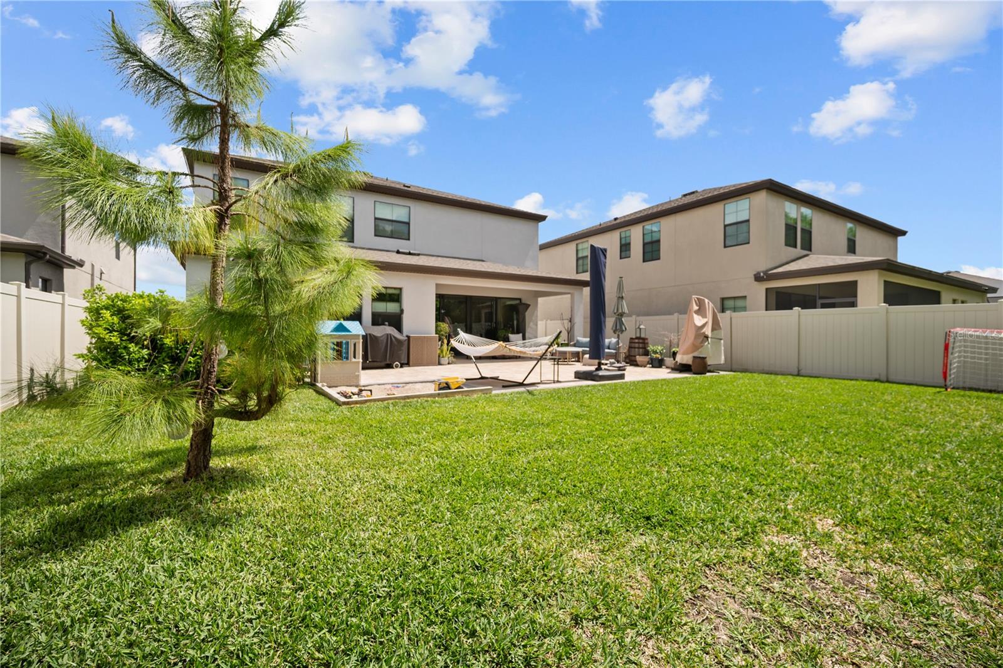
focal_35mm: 14
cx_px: 502
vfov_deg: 81.2
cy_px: 334
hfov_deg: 104.3
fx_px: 390
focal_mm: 14
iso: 100
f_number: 4
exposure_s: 1/640
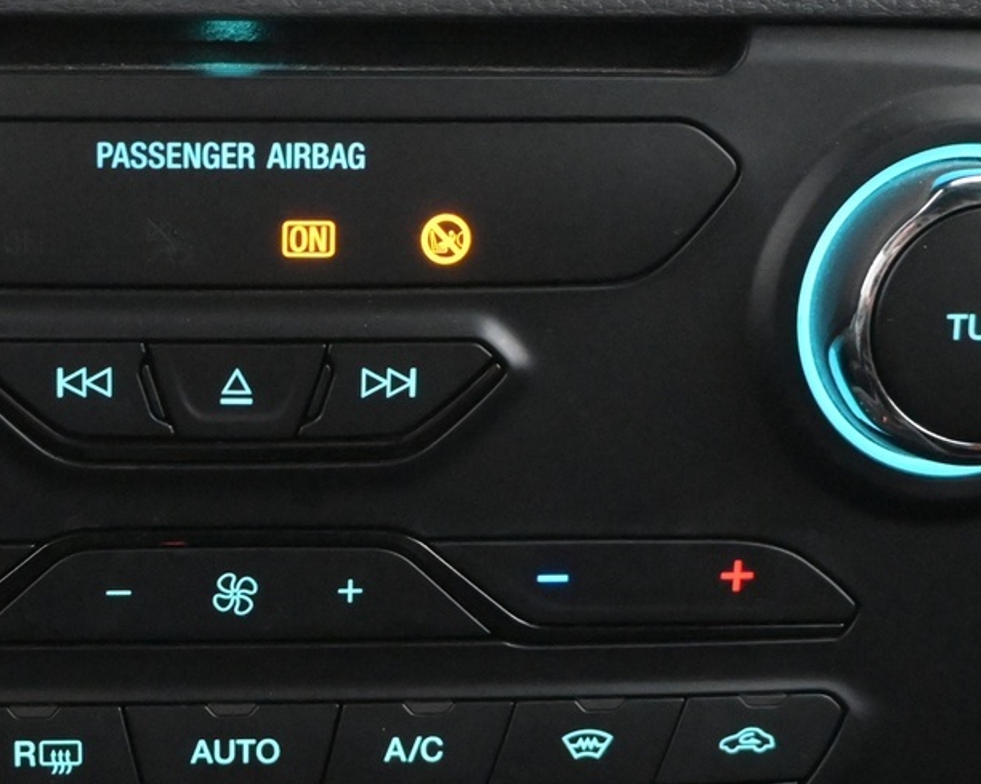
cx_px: 239
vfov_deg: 18.6
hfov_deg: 23.1
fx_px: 2380
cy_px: 569
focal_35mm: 82
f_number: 4
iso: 7200
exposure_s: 1/40
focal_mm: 22
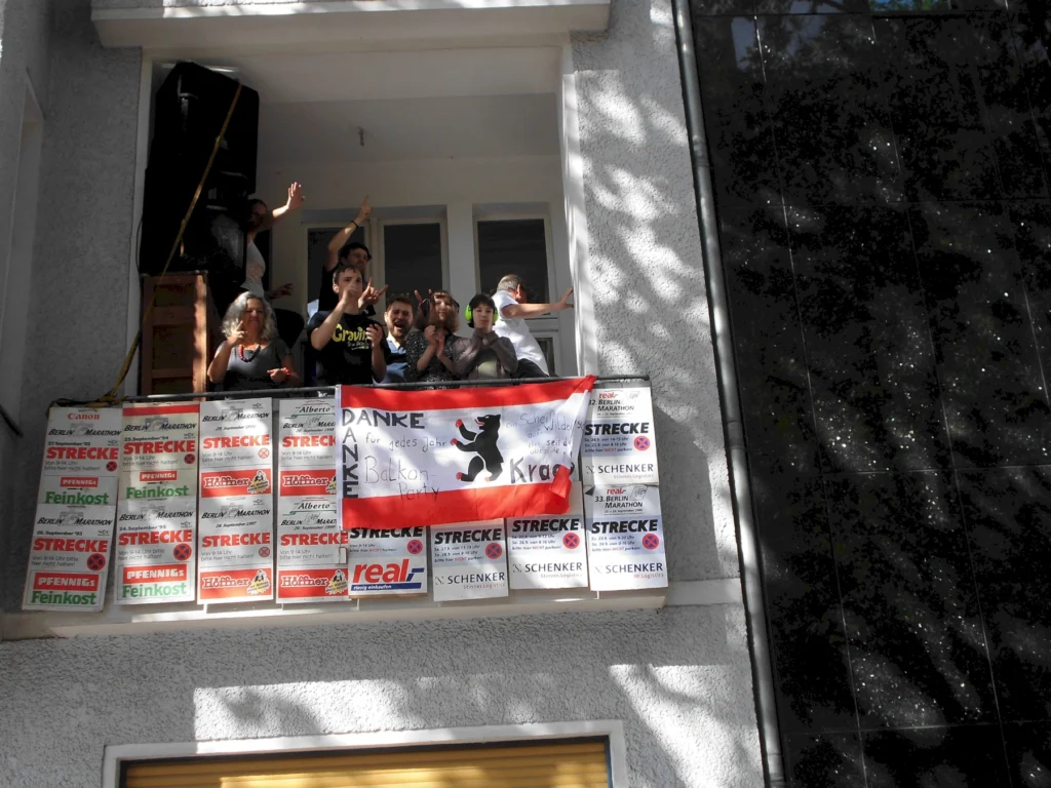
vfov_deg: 29.1
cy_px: 394
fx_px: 1518
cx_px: 526
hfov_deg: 38.2
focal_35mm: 50
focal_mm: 9
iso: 64
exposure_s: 1/125
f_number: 4.5
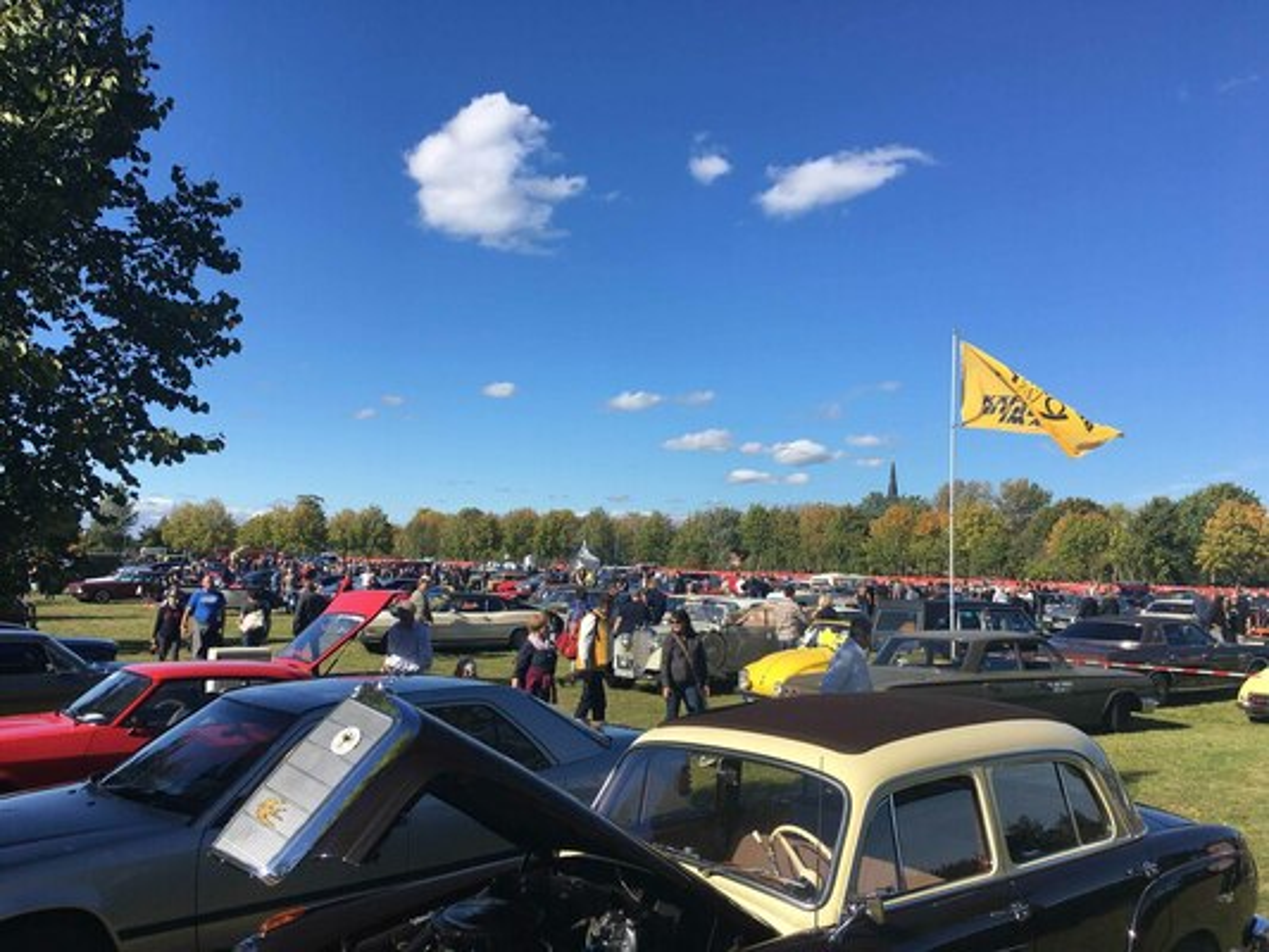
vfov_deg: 48.2
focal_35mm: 29
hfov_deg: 61.6
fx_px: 1063
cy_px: 476
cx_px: 634
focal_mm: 4.15
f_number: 2.2
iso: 25
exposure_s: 1/1672
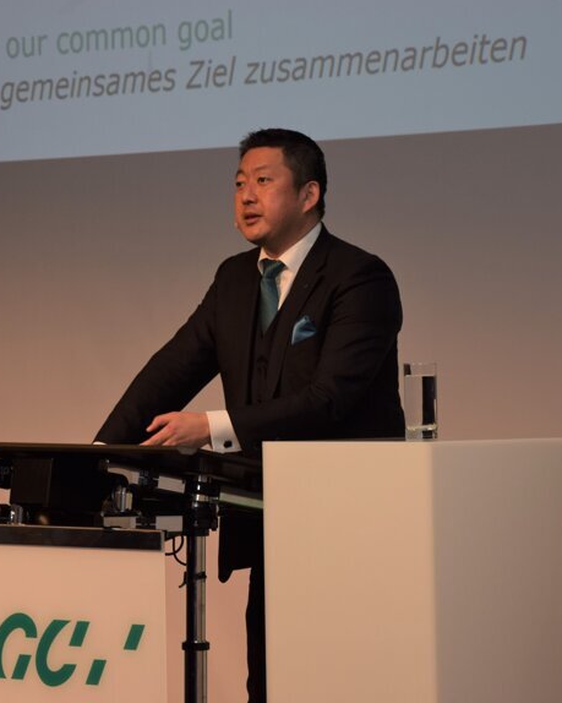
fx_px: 3535
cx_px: 239
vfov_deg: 11.4
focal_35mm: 170
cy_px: 351
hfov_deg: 9.1
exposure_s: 1/80
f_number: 5.6
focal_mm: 80
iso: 250
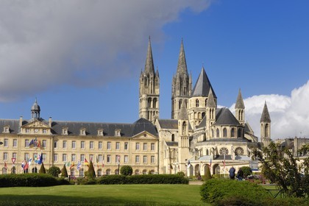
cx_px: 154
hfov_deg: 28.1
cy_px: 103
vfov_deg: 18.9
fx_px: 618
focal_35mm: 72
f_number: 11
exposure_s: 1/160
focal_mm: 48
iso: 100
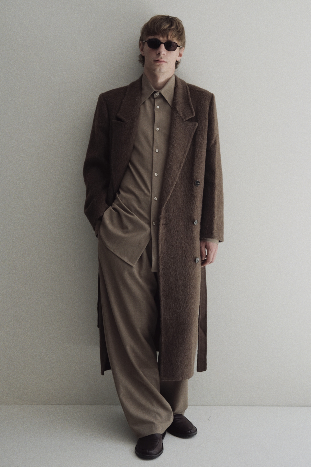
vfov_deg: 37.5
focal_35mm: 53
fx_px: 687
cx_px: 156
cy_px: 234
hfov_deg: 25.5
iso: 320
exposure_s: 1/170
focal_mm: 35
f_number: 3.2
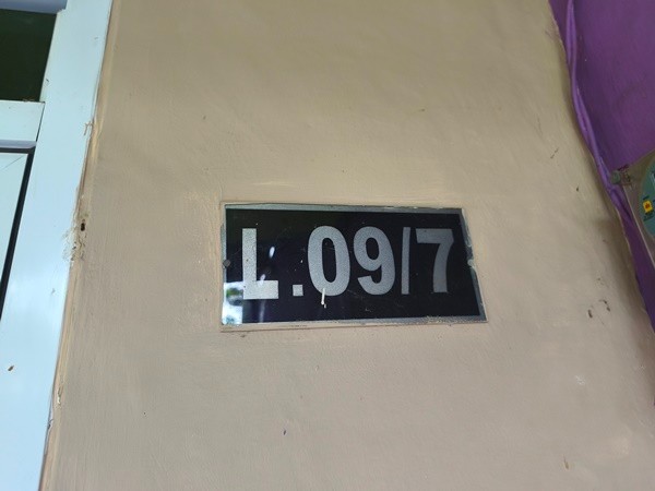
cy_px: 246
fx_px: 435
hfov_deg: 73.9
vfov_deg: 58.9
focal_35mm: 23
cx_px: 328
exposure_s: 1/120
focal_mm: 6.18
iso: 320
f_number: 1.65
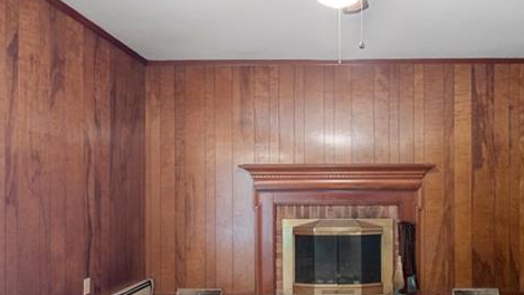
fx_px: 445
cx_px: 334
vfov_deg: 36.5
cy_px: 187
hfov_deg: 60.0
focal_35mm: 32
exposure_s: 4
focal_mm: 14
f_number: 8
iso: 400
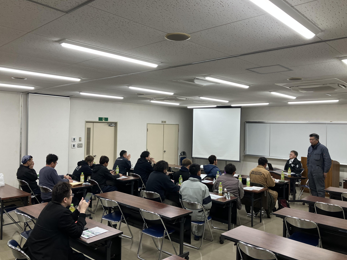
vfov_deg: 48.2
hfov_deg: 61.7
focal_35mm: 29
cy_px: 129
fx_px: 291
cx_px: 169
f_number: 1.8
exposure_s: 1/121
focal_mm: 3.99
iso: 64
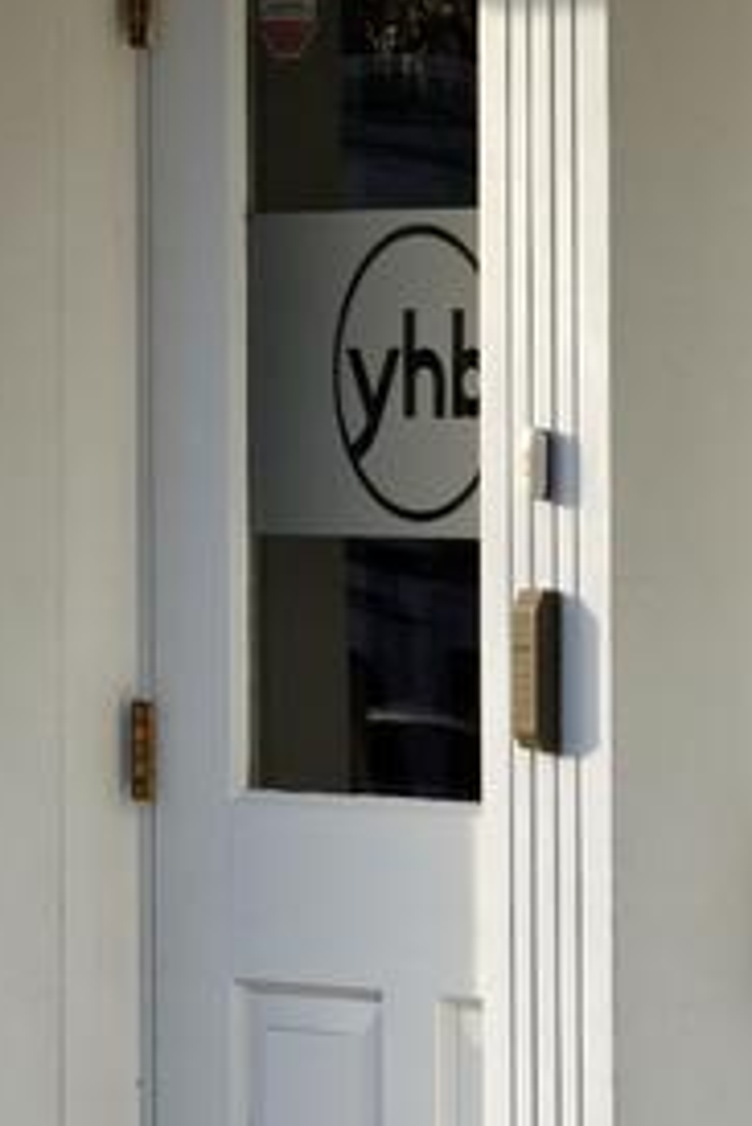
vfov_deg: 7.1
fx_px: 9106
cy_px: 214
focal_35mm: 291
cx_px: 302
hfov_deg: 4.7
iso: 320
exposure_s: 1/160
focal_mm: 52
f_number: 11
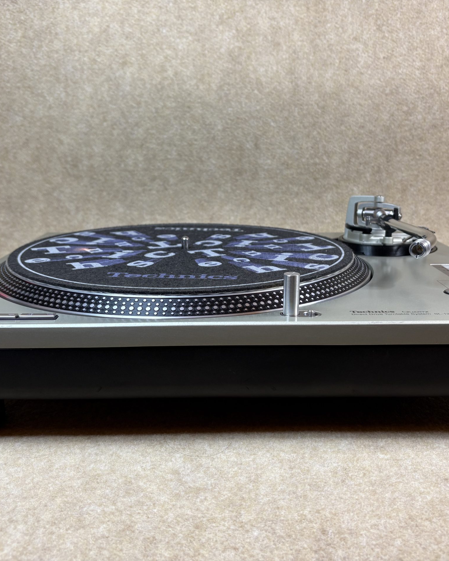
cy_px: 281
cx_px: 241
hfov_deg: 43.3
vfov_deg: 52.8
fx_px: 565
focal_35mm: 34
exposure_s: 1/100
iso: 80
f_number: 1.6
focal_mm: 5.96
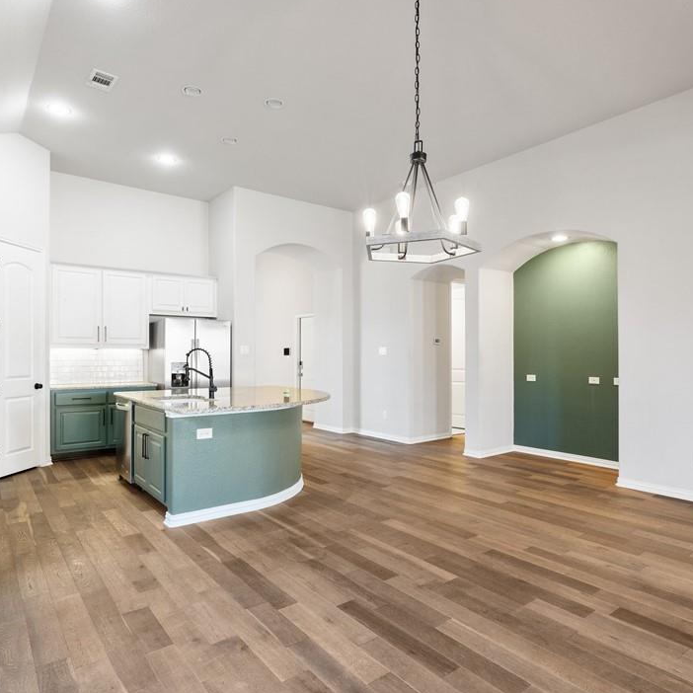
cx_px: 341
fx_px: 476
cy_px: 343
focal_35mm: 21
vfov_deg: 72.1
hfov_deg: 72.1
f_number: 8
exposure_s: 1/4
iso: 800
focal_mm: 16
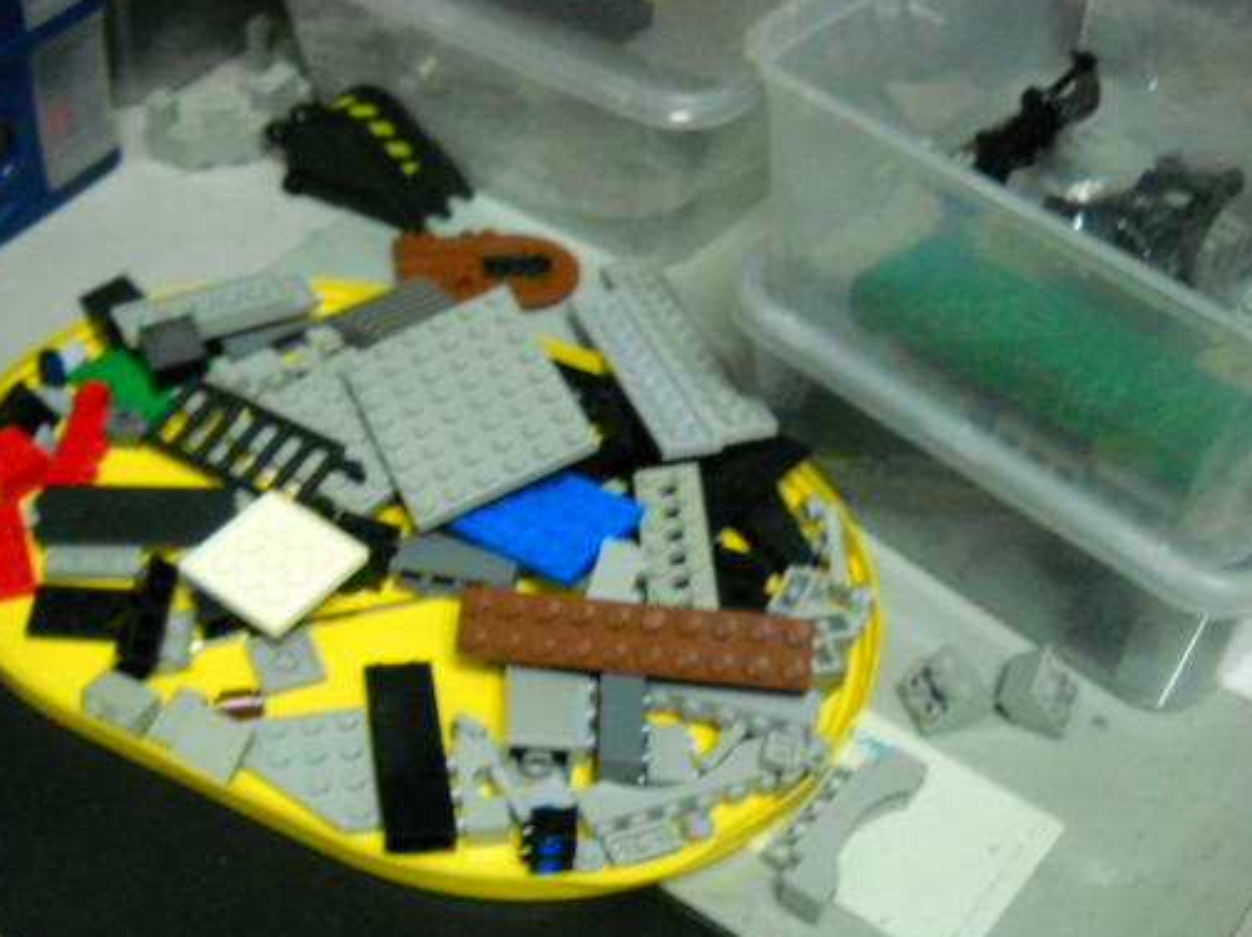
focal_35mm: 52
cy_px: 570
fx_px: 1879
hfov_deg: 36.7
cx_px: 483
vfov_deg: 27.9
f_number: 3.1
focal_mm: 6.72
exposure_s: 1/8
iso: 590
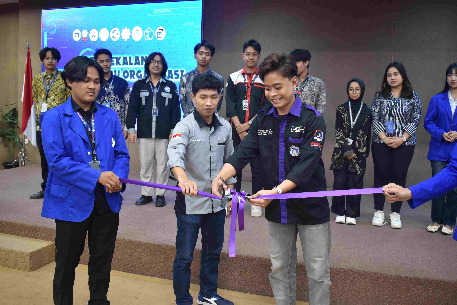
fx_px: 419
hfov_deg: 57.2
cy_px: 152
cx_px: 228
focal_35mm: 33
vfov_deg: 40.0
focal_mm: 22
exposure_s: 1/30
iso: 1250
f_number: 4
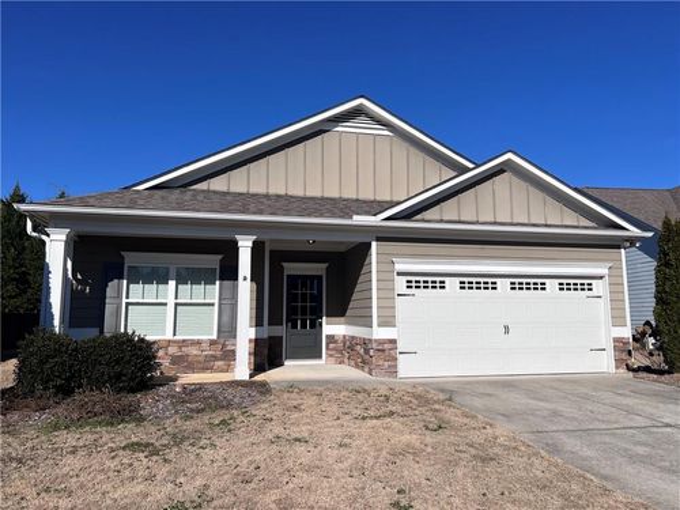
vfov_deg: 53.1
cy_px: 255
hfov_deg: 67.3
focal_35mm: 26
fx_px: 511
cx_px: 340
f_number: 1.5
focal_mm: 5.7
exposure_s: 1/9434
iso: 50
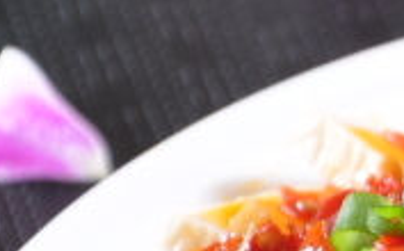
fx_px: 10212
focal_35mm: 929
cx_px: 938
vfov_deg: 1.4
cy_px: 260
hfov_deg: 2.3
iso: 200
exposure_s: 1/125
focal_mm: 105
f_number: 9
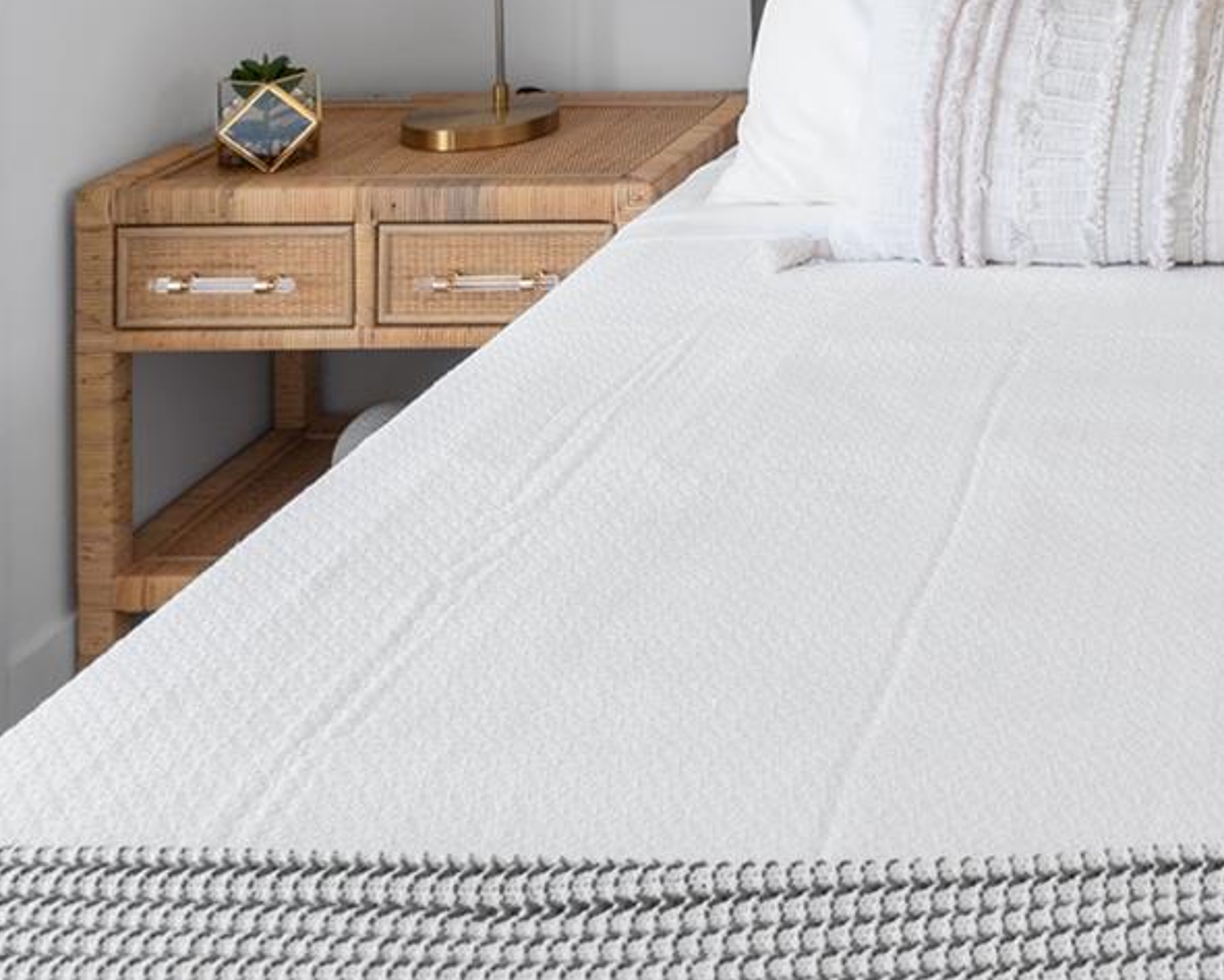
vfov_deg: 25.2
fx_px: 1884
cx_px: 1375
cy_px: -288
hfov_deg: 31.5
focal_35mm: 52
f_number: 7.1
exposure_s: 1/10
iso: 320
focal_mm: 16
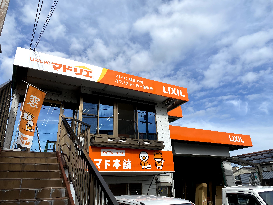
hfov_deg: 67.3
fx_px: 205
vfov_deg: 53.1
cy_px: 102
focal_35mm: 26
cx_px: 136
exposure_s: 1/3300
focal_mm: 4.25
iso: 32
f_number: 1.8
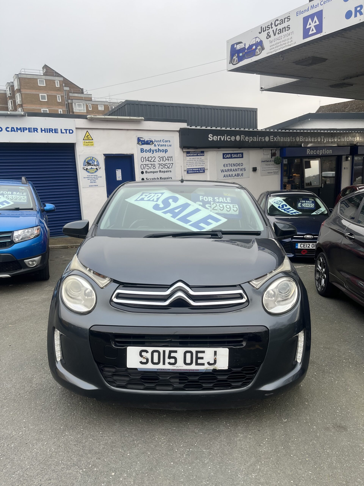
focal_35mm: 26
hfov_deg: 53.1
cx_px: 182
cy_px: 243
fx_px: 365
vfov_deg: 67.3
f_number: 1.6
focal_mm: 5.1
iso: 40
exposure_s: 1/234
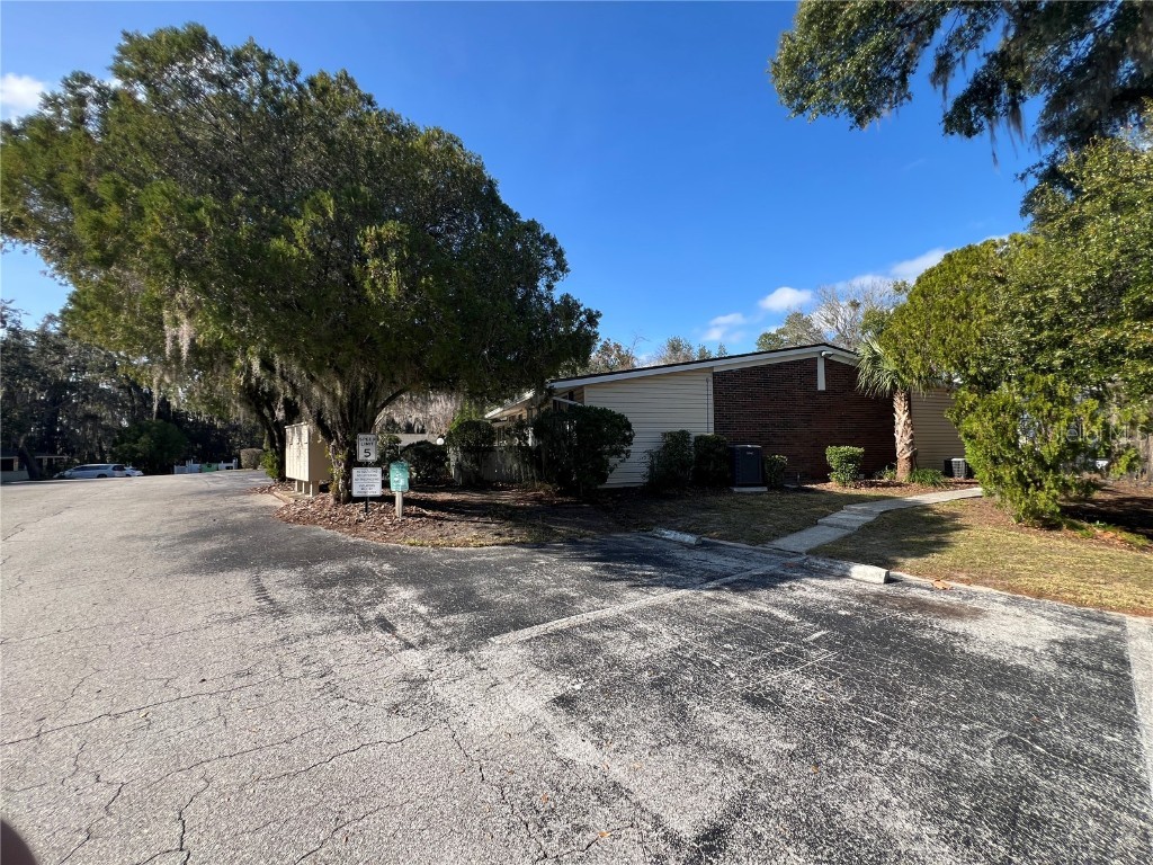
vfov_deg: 89.9
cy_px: 432
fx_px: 433
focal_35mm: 13
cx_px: 576
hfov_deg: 106.2
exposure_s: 1/525
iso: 32
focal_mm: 1.57
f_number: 1.8
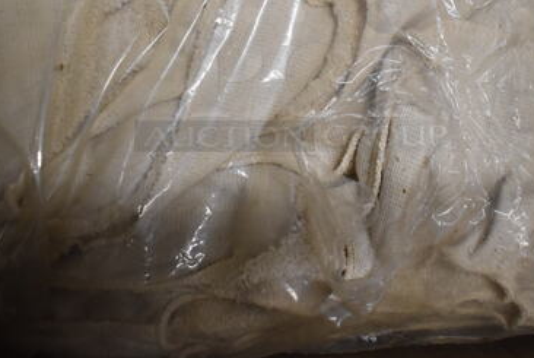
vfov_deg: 29.3
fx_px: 668
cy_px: 75
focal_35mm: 45
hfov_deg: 43.5
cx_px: 298
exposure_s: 1/125
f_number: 3.5
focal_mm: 18
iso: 1600
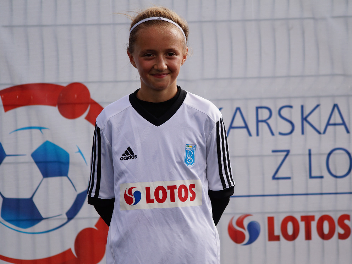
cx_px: 189
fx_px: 1993
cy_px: 132
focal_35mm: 196
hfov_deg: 10.1
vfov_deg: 7.6
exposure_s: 1/200
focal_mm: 120
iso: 100
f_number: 4.5
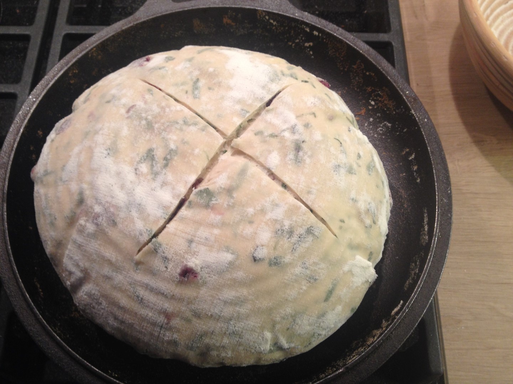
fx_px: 519
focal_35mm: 35
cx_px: 256
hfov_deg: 52.6
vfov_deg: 40.7
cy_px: 192
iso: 80
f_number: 2.4
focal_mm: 4.28
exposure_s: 1/20
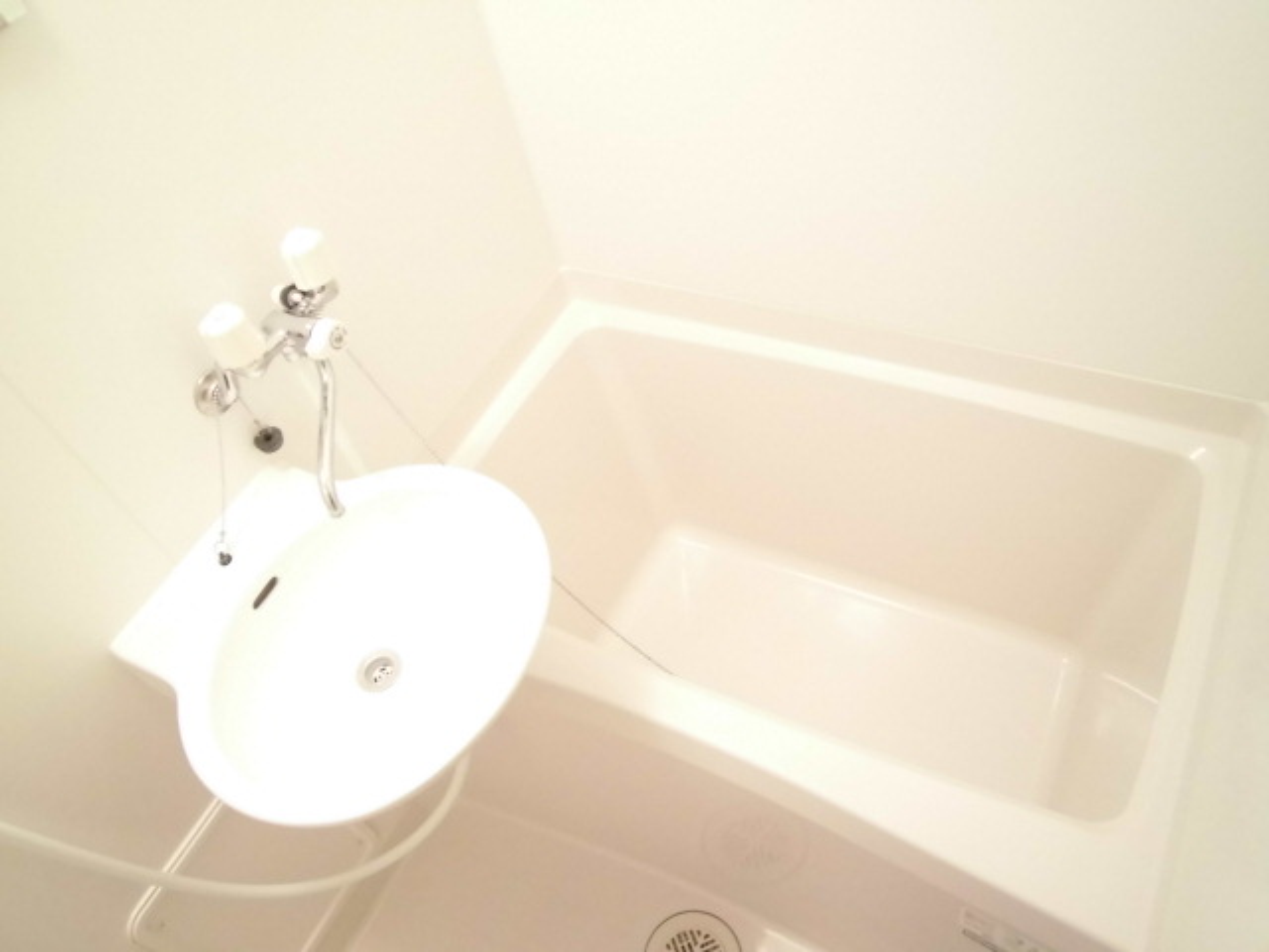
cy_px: 476
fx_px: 953
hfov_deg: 67.3
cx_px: 634
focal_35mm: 26
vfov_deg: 53.1
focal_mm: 4.7
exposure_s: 1/25
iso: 800
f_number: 2.8
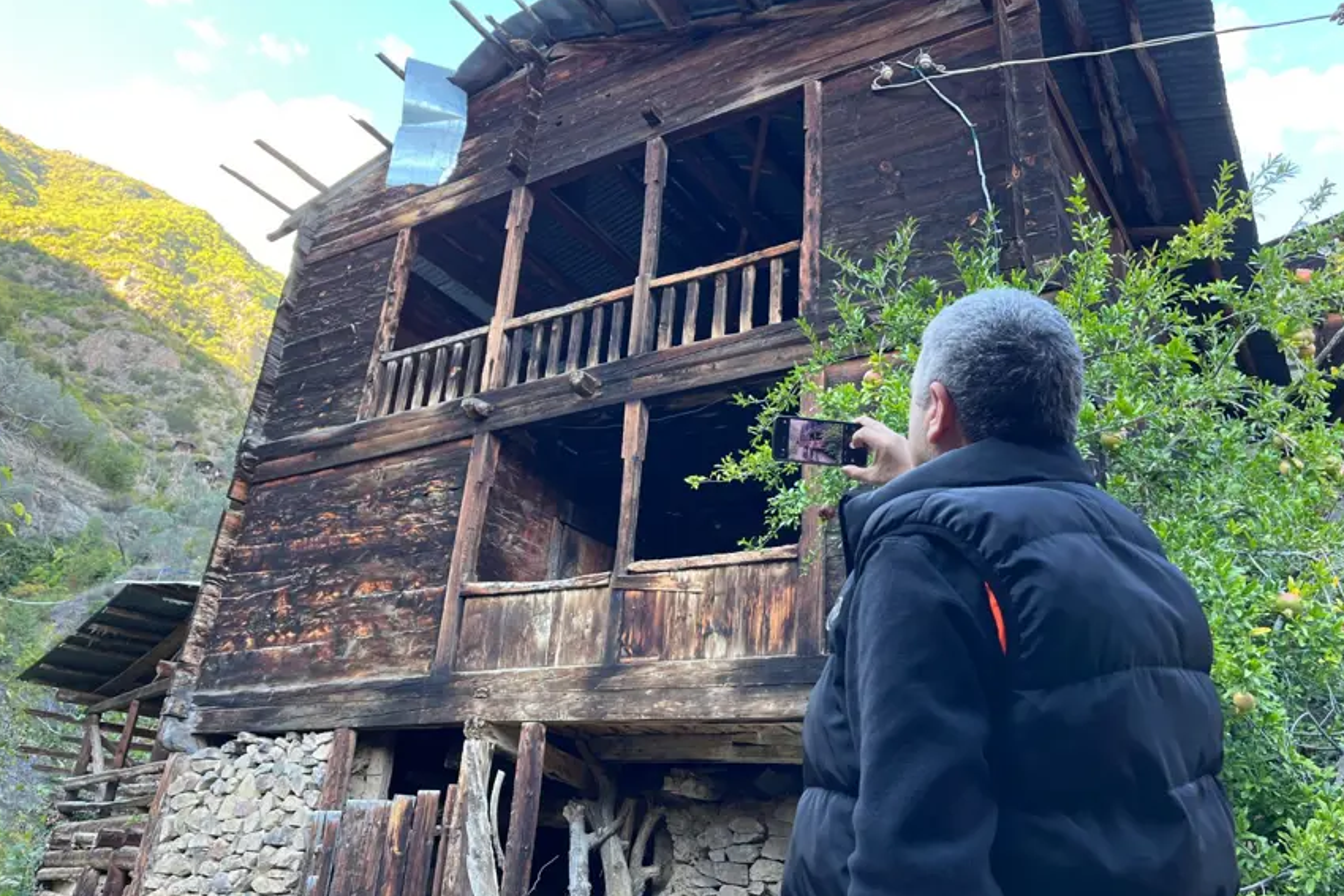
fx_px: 1045
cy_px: 389
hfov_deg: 65.5
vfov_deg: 46.3
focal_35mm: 28
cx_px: 683
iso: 80
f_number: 1.6
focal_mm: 5.1
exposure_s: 1/122
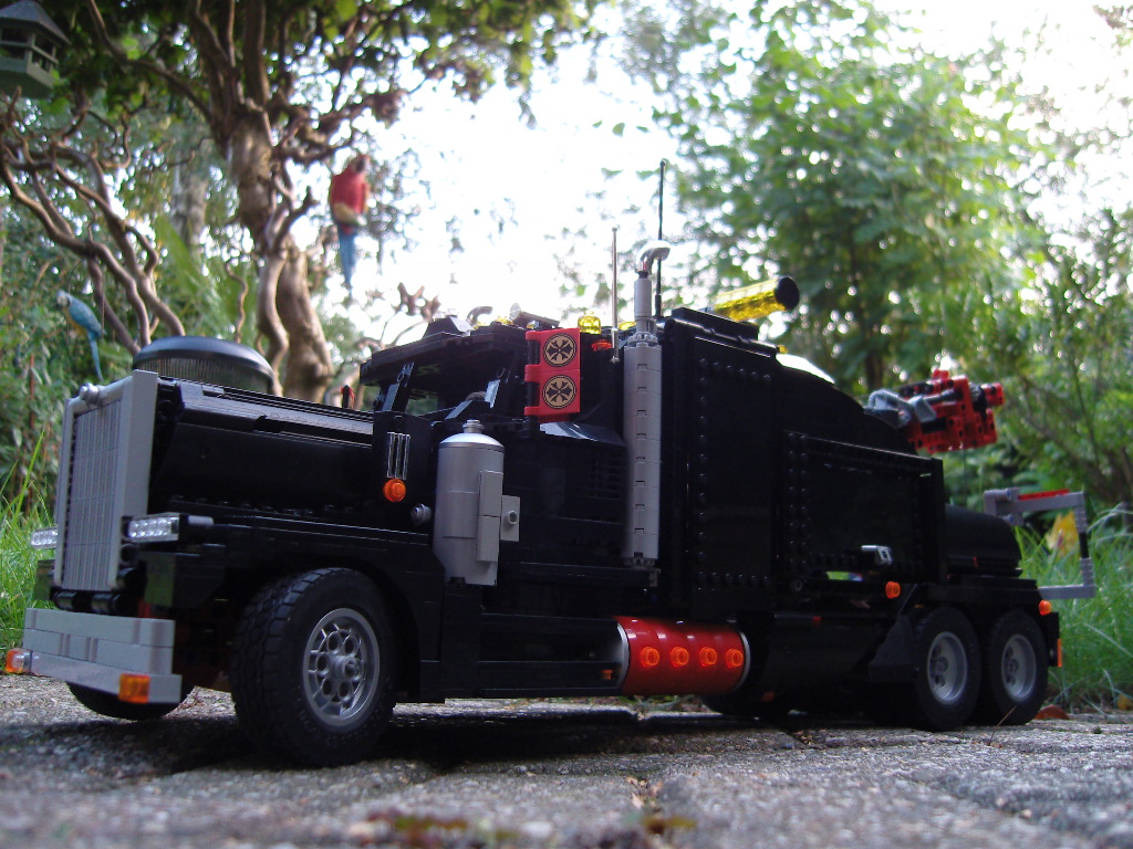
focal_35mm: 34
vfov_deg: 41.8
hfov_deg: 54.0
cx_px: 566
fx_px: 1113
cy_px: 424
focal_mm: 7.3
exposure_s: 1/30
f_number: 2.8
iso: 200
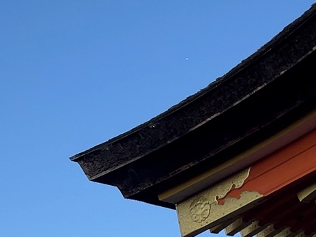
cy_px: 313
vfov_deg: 12.2
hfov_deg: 15.1
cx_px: -196
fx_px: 1077
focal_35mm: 118
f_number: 1.6
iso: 50
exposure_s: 1/4484
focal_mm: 5.1
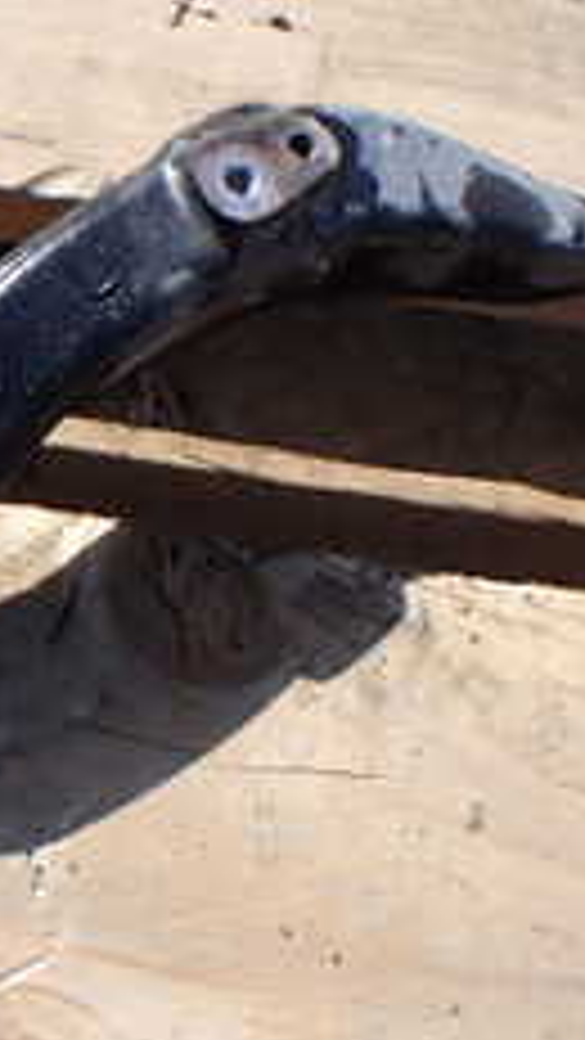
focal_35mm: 85
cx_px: -207
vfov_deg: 24.8
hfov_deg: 13.6
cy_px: 720
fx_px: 2343
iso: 100
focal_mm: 5.4
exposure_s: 1/800
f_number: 3.2
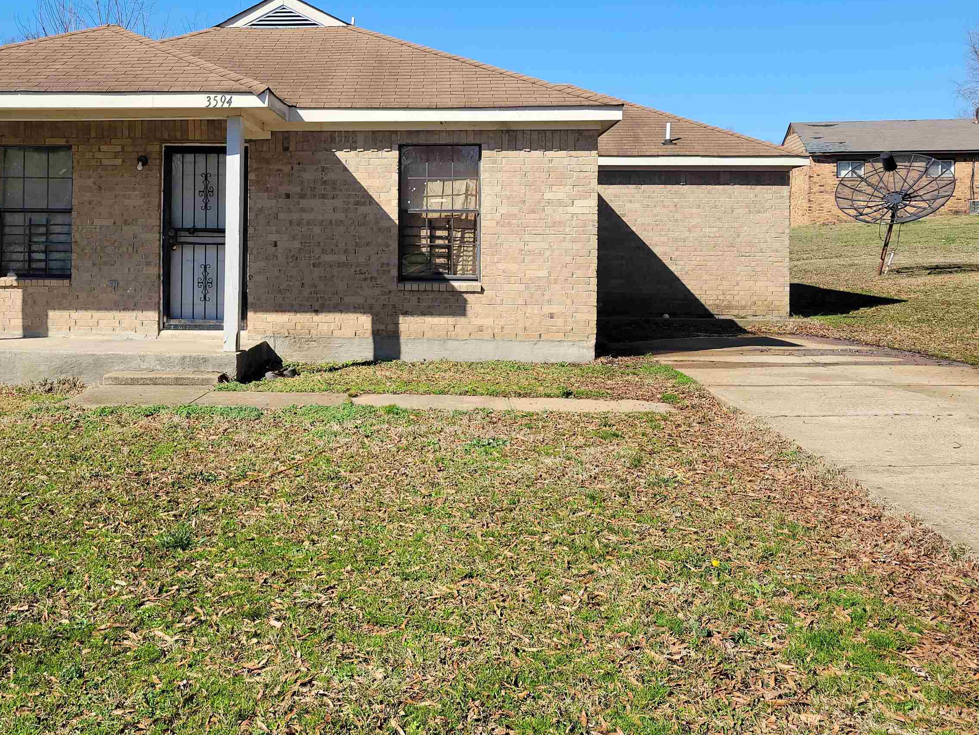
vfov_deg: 40.3
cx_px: 358
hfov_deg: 52.0
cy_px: 252
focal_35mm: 35
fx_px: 990
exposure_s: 1/2005
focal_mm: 5.4
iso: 40
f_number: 1.8
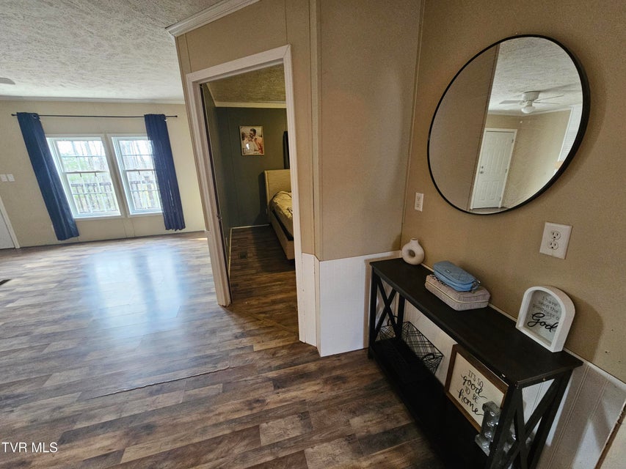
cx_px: 313
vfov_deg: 89.9
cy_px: 234
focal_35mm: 13
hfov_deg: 106.2
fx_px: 235
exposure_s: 1/30
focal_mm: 2.2
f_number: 2.2
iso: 400
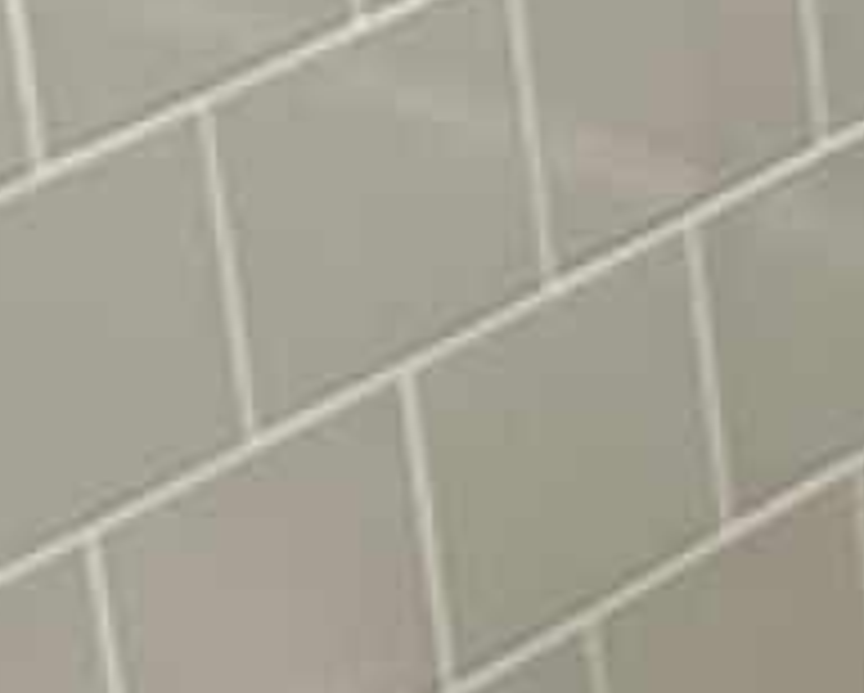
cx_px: 1728
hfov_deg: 8.2
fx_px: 5759
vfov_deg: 6.6
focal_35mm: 225
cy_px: -864
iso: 64
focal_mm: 5.1
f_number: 1.6
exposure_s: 1/60
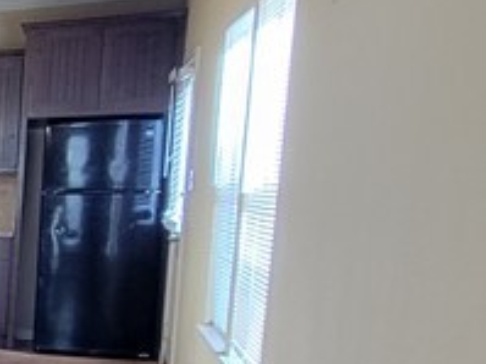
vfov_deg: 21.6
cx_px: -645
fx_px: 940
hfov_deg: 15.8
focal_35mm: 67
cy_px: 300
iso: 320
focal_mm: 2.2
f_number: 2.2
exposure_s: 1/60
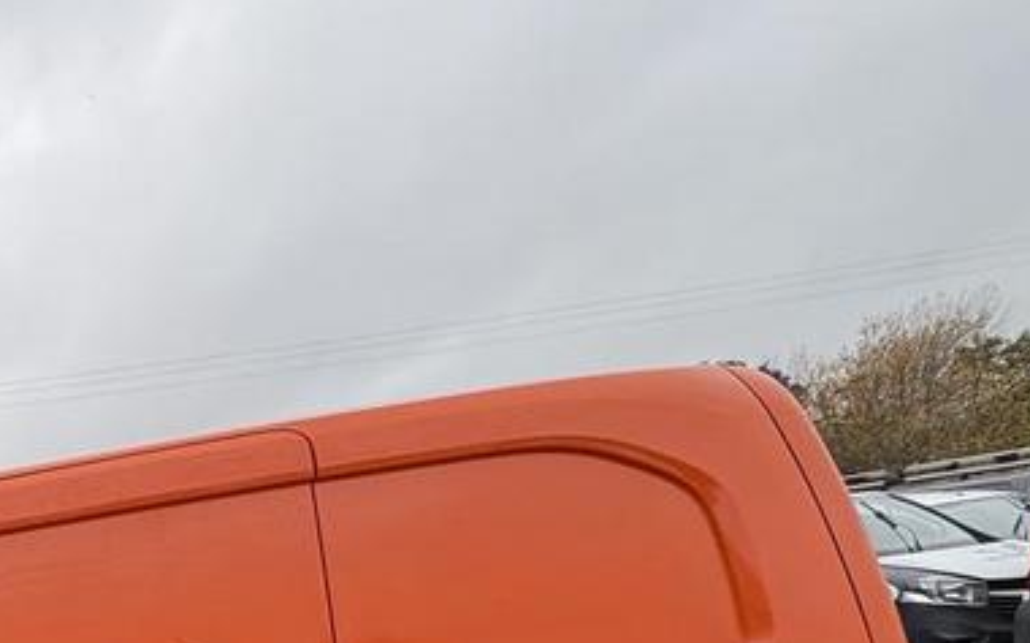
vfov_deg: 29.8
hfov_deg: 44.1
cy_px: 811
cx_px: -73
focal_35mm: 35
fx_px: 982
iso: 40
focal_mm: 2.22
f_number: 2.2
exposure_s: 1/273
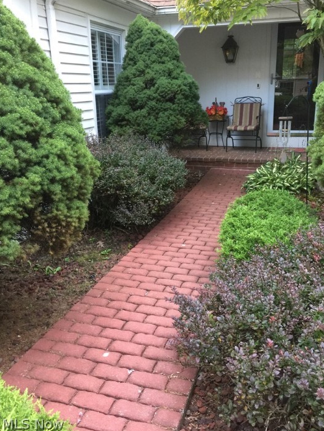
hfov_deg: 44.1
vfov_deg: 56.7
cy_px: 196
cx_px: 178
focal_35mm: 32
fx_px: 399
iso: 50
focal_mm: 4.15
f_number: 2.2
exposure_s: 1/15
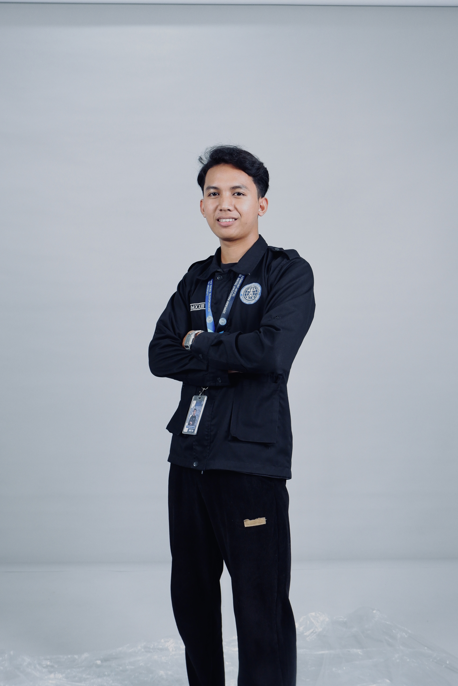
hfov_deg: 36.9
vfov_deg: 53.1
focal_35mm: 36
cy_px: 344
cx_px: 233
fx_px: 687
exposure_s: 1/100
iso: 2000
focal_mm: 23.5
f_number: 4.4
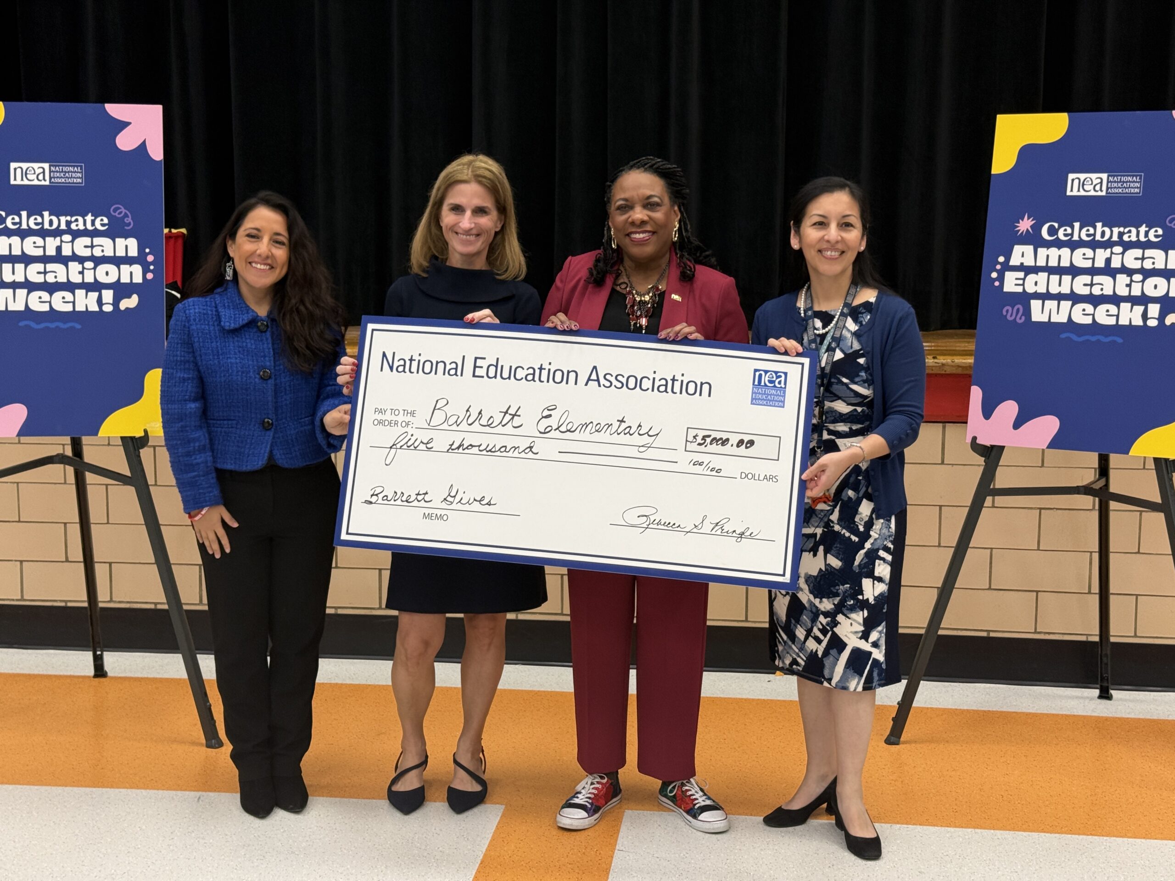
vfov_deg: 30.3
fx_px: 1629
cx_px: 588
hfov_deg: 39.7
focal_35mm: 48
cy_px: 440
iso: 100
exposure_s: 1/60
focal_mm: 6.76
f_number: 1.78
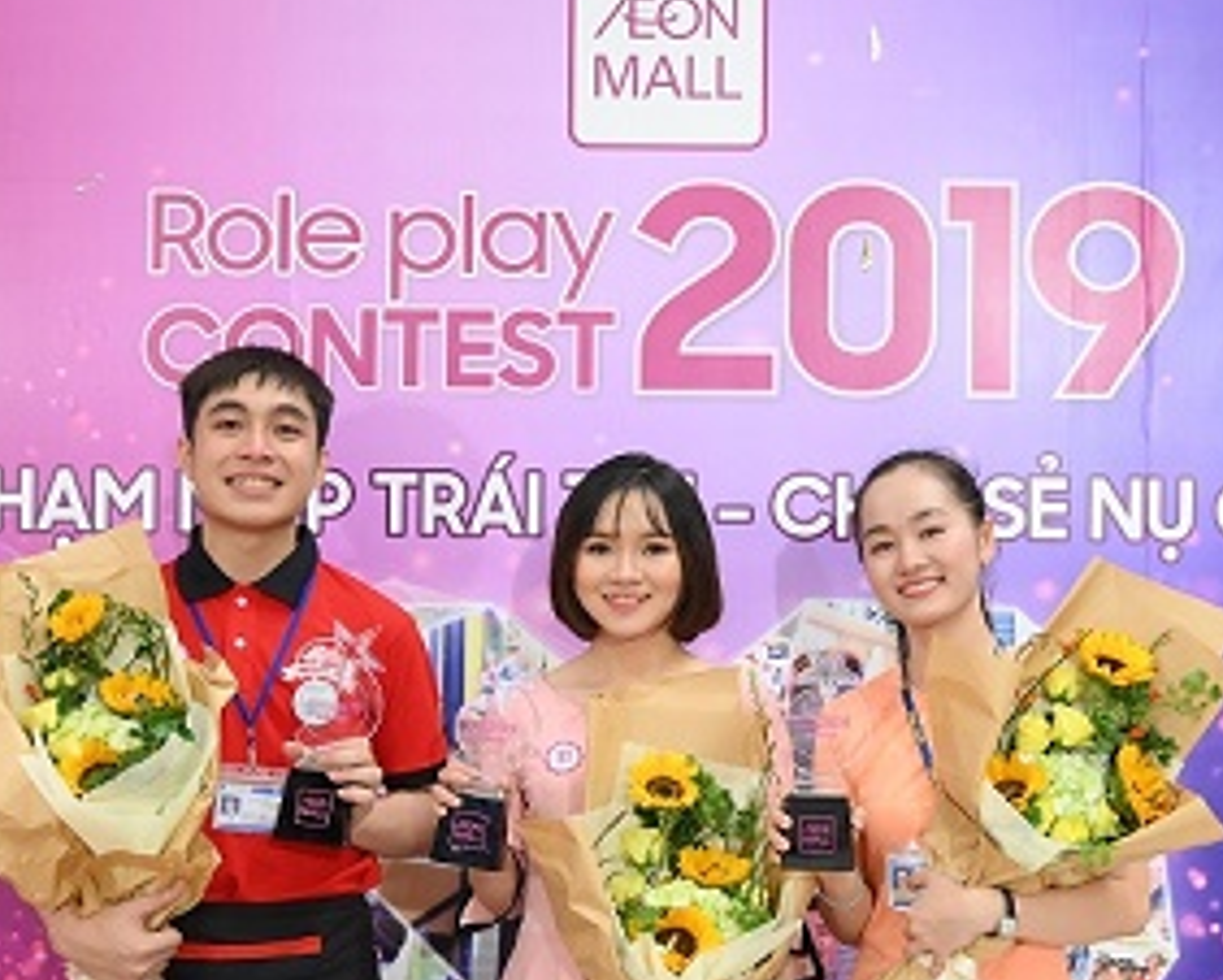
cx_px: 720
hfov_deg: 32.9
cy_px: 635
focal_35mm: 57
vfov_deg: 26.6
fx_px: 2065
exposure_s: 1/200
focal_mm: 35
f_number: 4
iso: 2000
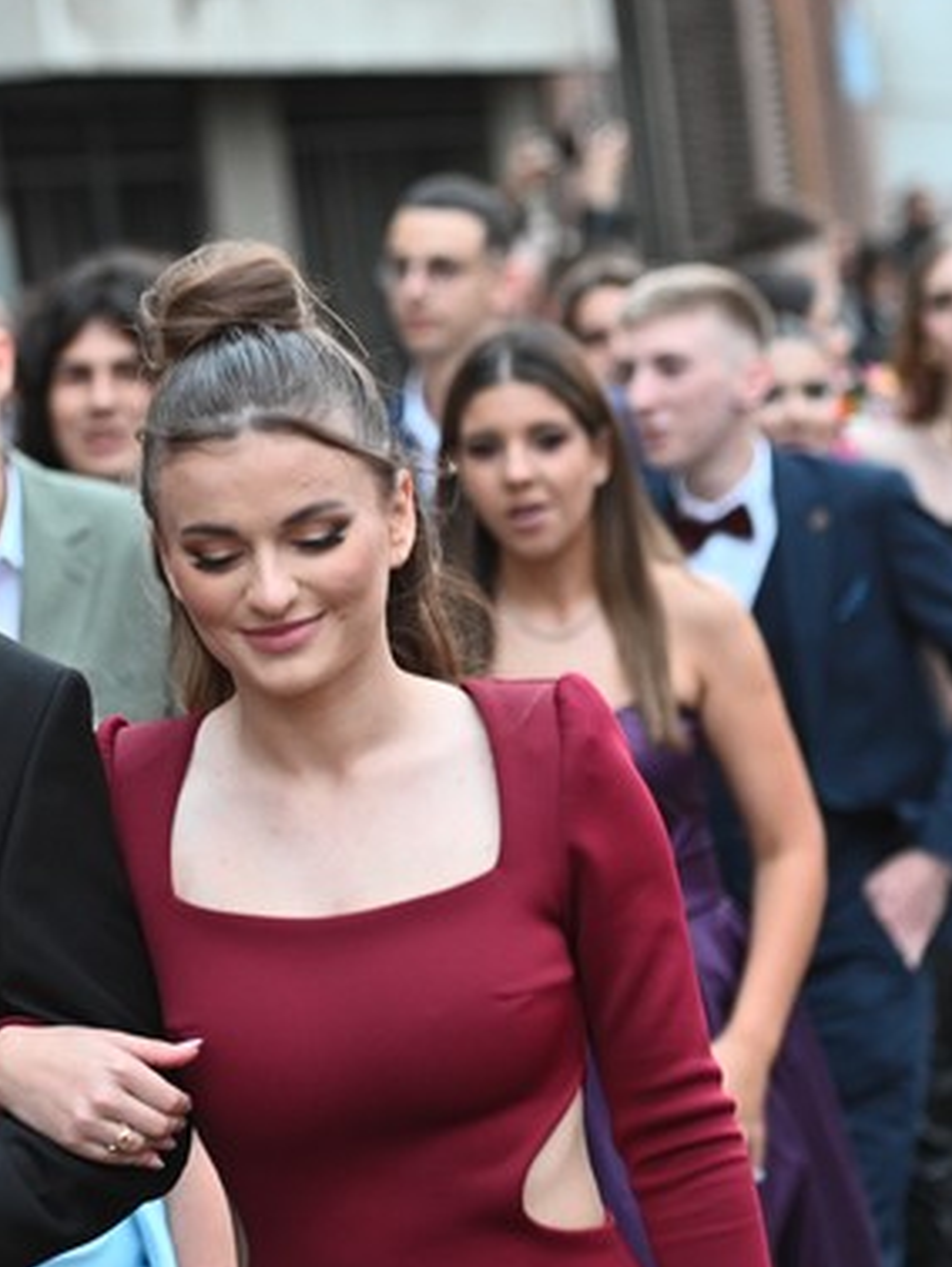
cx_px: 238
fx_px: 6703
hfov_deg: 8.1
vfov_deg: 10.8
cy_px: 635
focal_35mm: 183
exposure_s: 1/100
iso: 1000
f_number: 3.2
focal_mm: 90
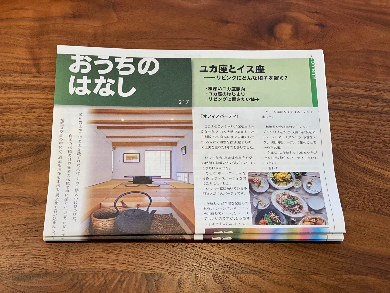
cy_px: 146
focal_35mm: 52
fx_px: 586
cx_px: 195
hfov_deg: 36.8
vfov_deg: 28.0
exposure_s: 1/122
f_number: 2
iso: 125
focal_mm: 6
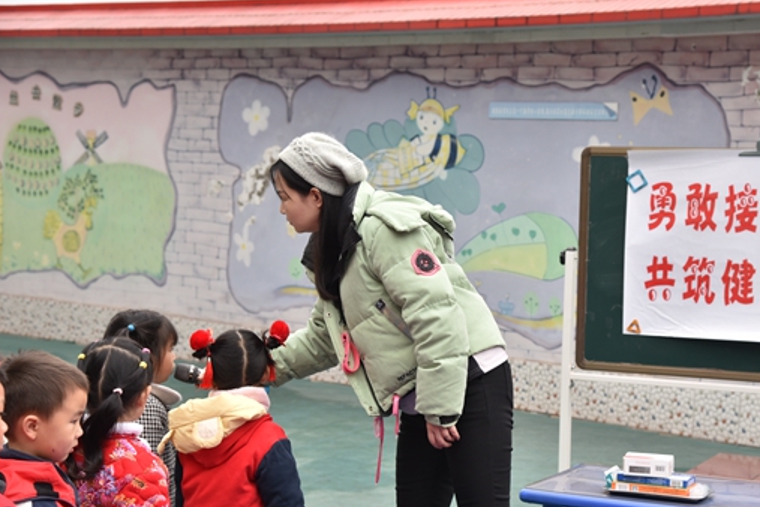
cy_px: 278
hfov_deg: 24.7
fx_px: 1731
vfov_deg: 16.6
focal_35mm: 82
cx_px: 474
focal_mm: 65
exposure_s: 1/125
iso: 400
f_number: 5.6
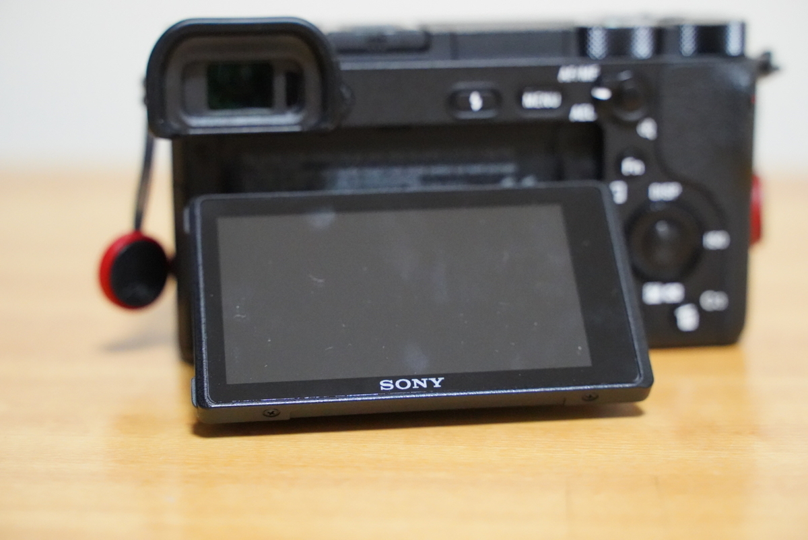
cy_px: 270
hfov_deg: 27.0
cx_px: 404
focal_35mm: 75
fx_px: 1684
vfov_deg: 18.2
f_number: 5.6
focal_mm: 75
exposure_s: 1/160
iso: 20000
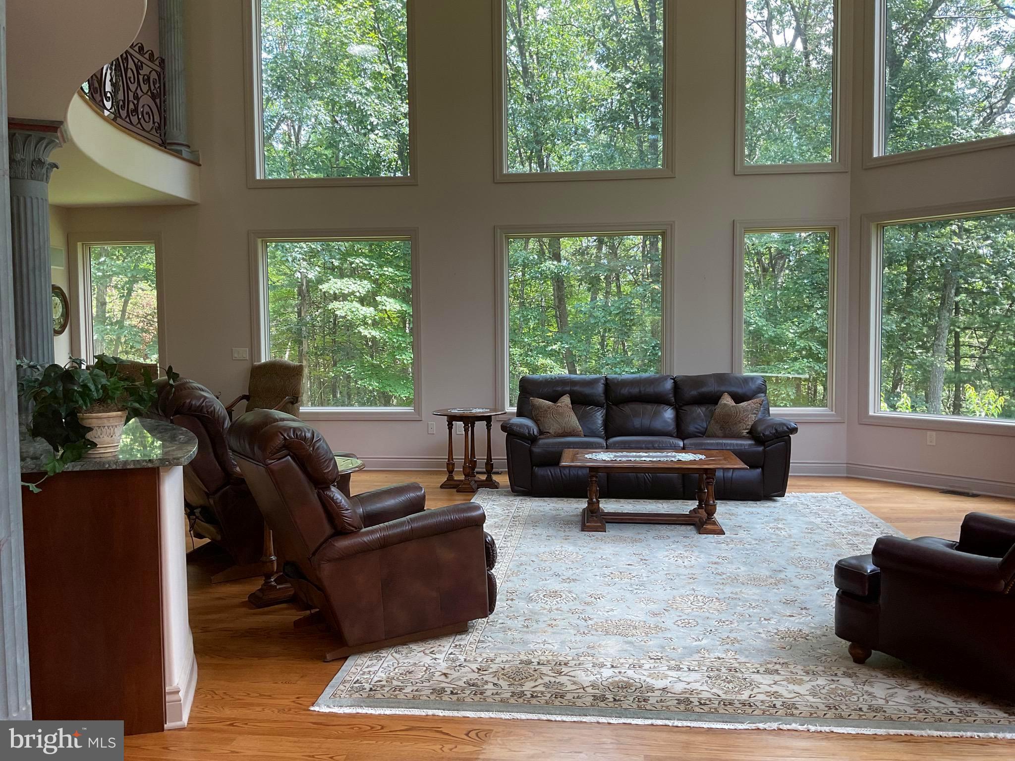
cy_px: 380
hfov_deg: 61.7
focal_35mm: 29
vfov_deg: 48.2
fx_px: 850
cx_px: 508
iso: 50
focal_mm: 3
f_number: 1.8
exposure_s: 1/120
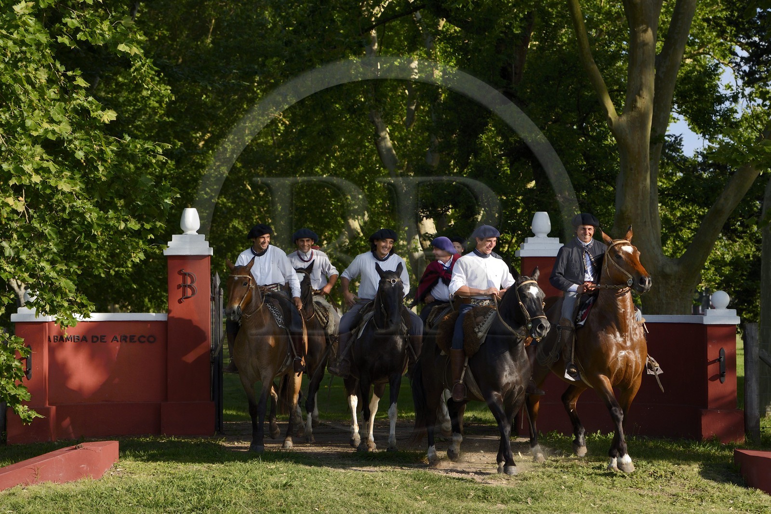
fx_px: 2355
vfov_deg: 12.4
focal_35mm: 110
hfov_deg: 18.6
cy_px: 257
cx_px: 386
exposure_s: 1/800
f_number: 8
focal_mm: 110
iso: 800
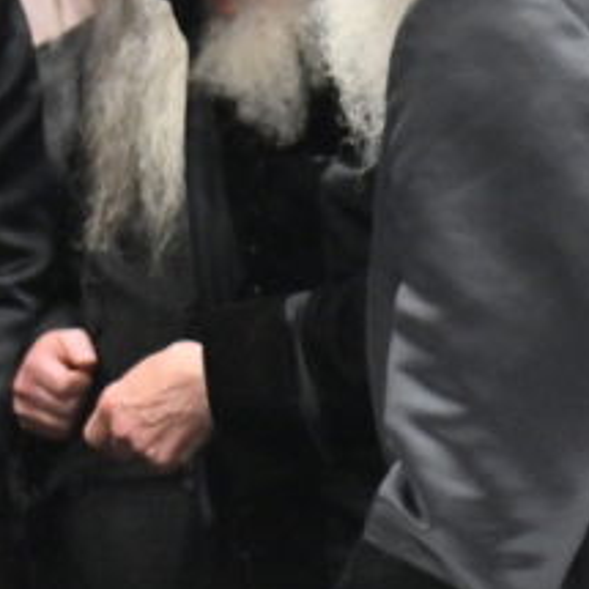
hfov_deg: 3.1
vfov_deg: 3.1
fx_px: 10761
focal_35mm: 559
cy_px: 137
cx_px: -8
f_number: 4
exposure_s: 1/320
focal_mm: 92
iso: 800
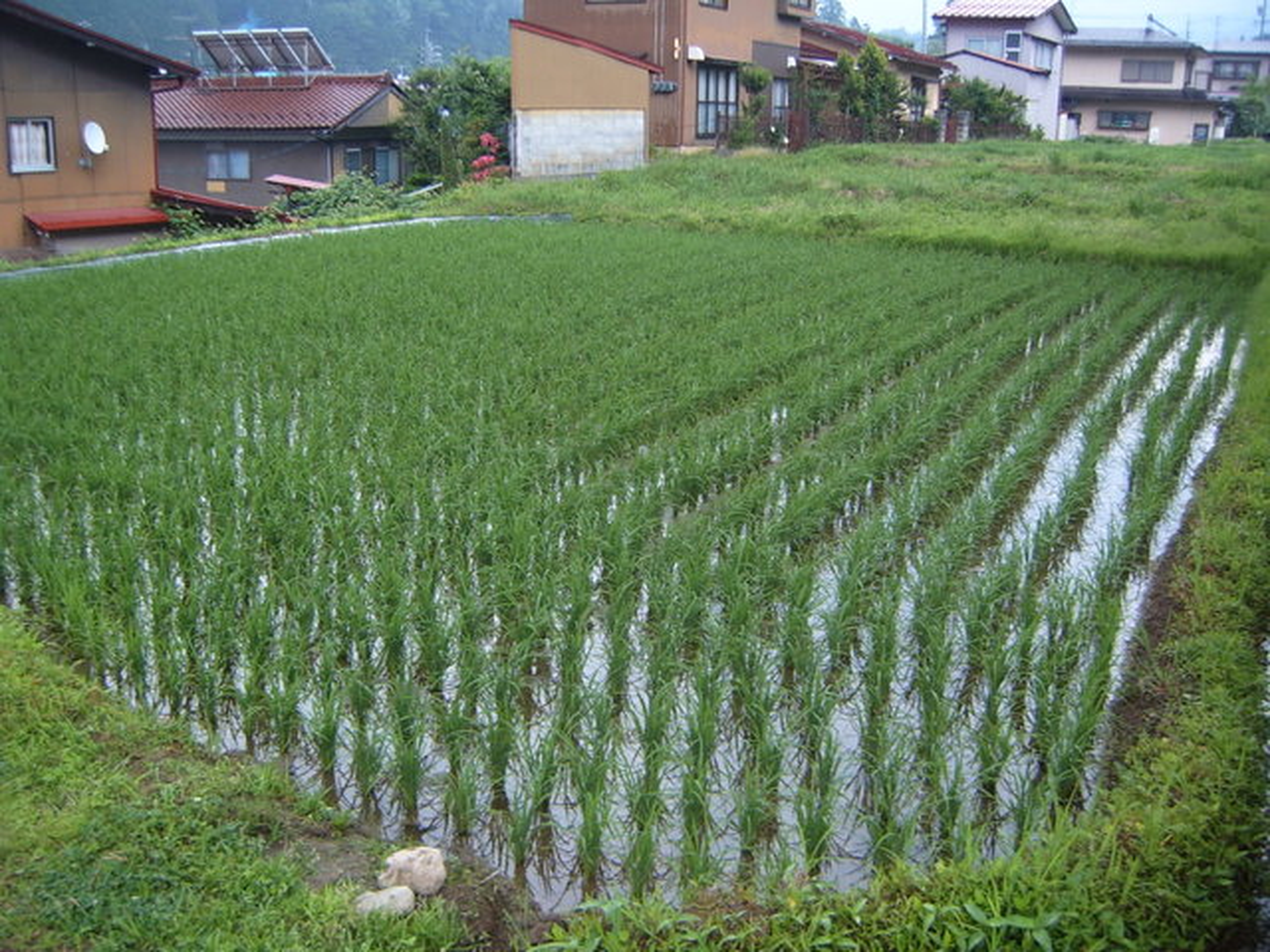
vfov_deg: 38.7
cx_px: 635
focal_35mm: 37
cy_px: 476
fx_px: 1357
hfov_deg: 50.1
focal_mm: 6.2
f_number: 2.9
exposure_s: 1/30
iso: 63
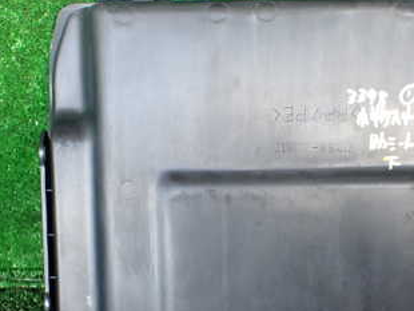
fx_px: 694
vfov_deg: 25.1
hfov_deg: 33.1
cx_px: 248
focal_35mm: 58
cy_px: 212
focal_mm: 5.4
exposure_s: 1/125
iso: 400
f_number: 2.3
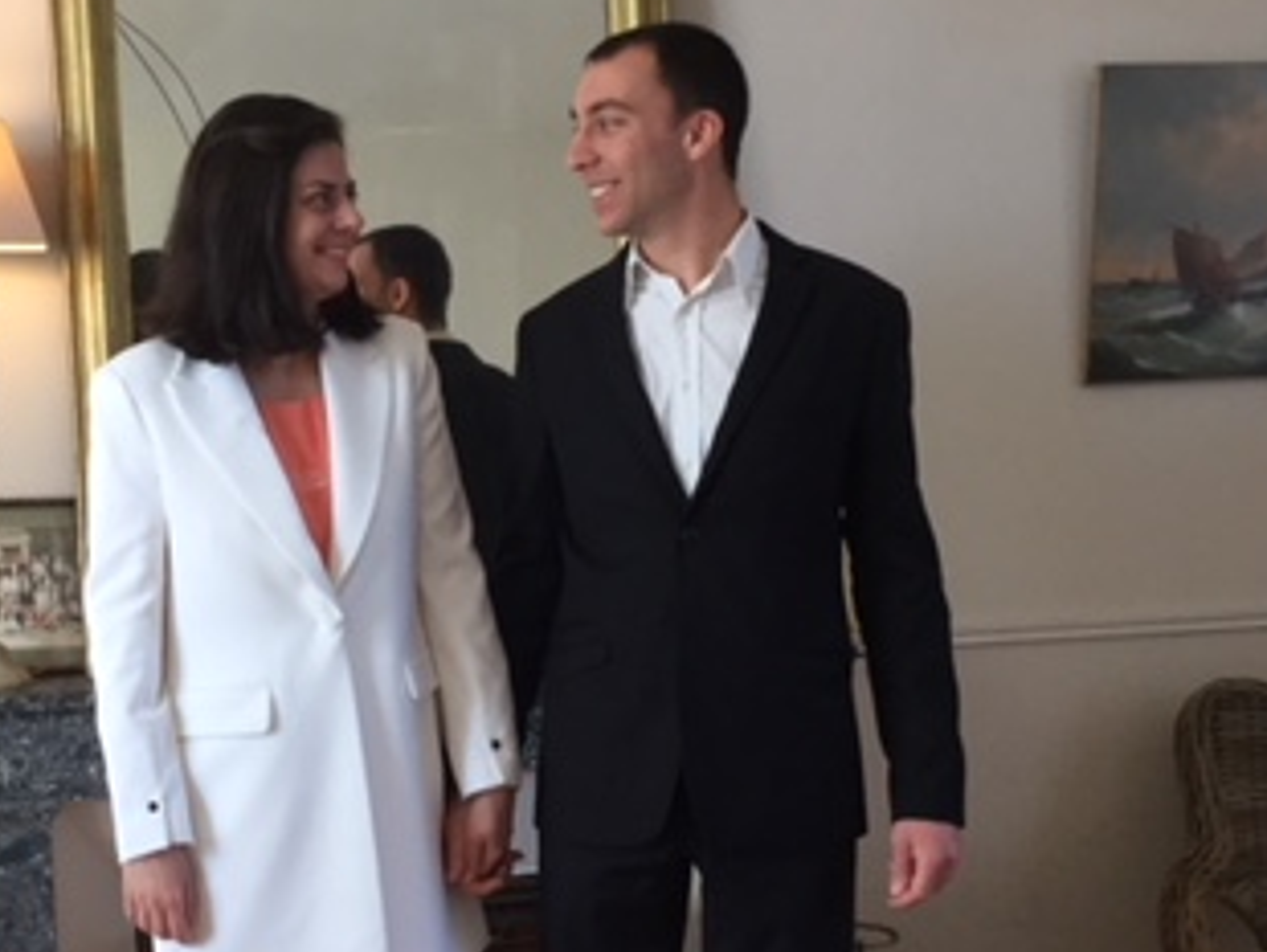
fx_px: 2344
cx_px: 339
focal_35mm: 64
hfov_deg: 29.8
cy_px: 670
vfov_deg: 22.8
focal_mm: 3.3
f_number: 2.4
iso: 64
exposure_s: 1/33
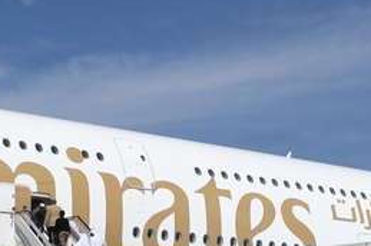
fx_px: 967
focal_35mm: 94
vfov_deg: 14.3
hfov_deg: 21.6
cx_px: 127
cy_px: 229
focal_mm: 18
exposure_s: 1/2500
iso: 1000
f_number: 16
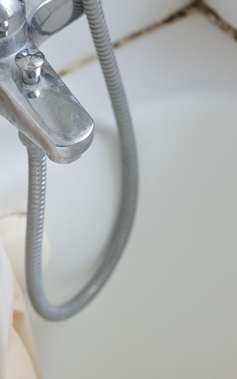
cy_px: 97
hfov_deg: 10.3
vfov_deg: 16.5
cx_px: 18
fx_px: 1302
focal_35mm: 126
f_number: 2.5
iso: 160
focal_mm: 50
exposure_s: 1/20
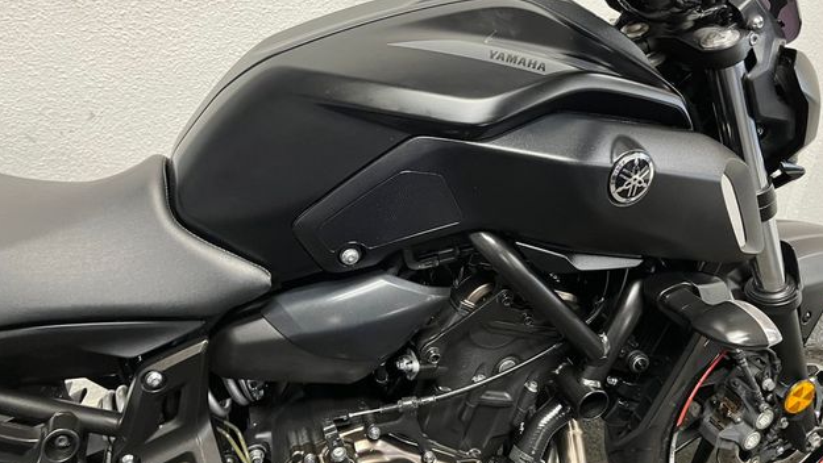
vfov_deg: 40.1
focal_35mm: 29
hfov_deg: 66.0
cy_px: 187
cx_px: 419
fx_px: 633
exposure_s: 1/50
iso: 250
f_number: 1.6
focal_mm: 5.1
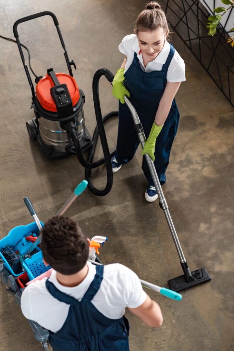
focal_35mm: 70
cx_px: 117
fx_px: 682
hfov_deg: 19.5
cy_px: 176
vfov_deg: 28.8
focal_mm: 70
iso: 160
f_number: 3.5
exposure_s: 1/200
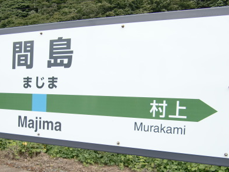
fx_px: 304
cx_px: 93
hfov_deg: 41.1
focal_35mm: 46
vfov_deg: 31.2
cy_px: 118
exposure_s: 1/400
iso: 64
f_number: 2.6
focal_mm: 4.9
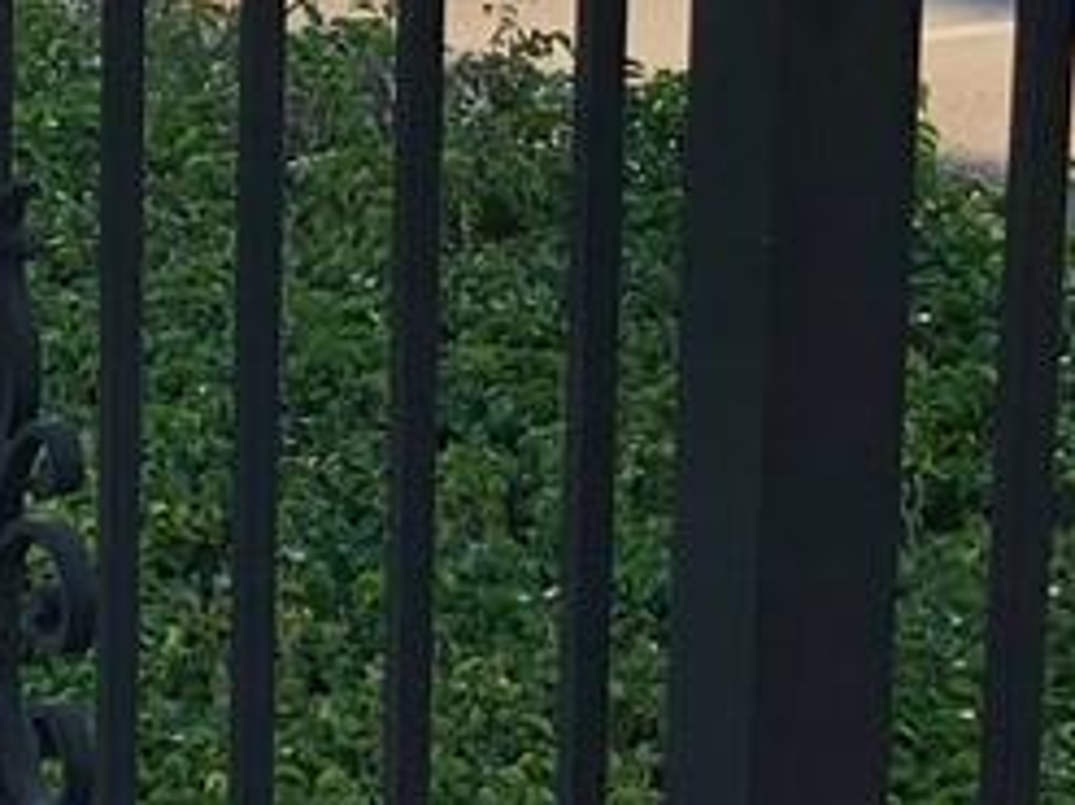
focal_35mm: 188
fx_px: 5836
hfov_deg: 10.2
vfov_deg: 7.9
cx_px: -457
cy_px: 22
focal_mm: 3.99
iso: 20
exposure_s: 1/704
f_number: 1.8
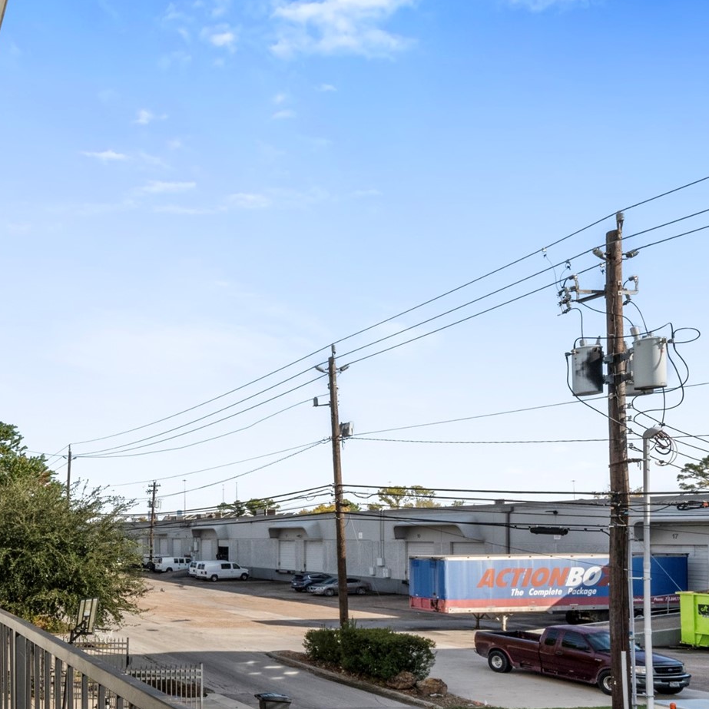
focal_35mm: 32
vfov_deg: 49.2
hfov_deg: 42.5
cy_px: 525
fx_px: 742
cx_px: -32
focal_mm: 16
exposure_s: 1/80
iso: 800
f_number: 9
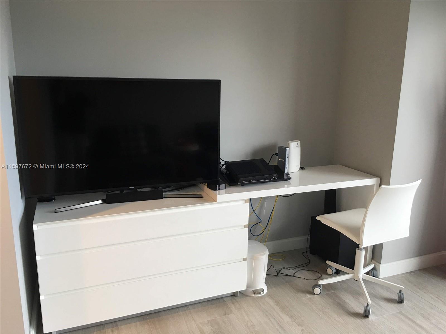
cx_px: 223
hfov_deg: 61.7
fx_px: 374
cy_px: 167
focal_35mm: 29
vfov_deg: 48.2
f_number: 2.2
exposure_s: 1/15
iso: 32
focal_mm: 4.15
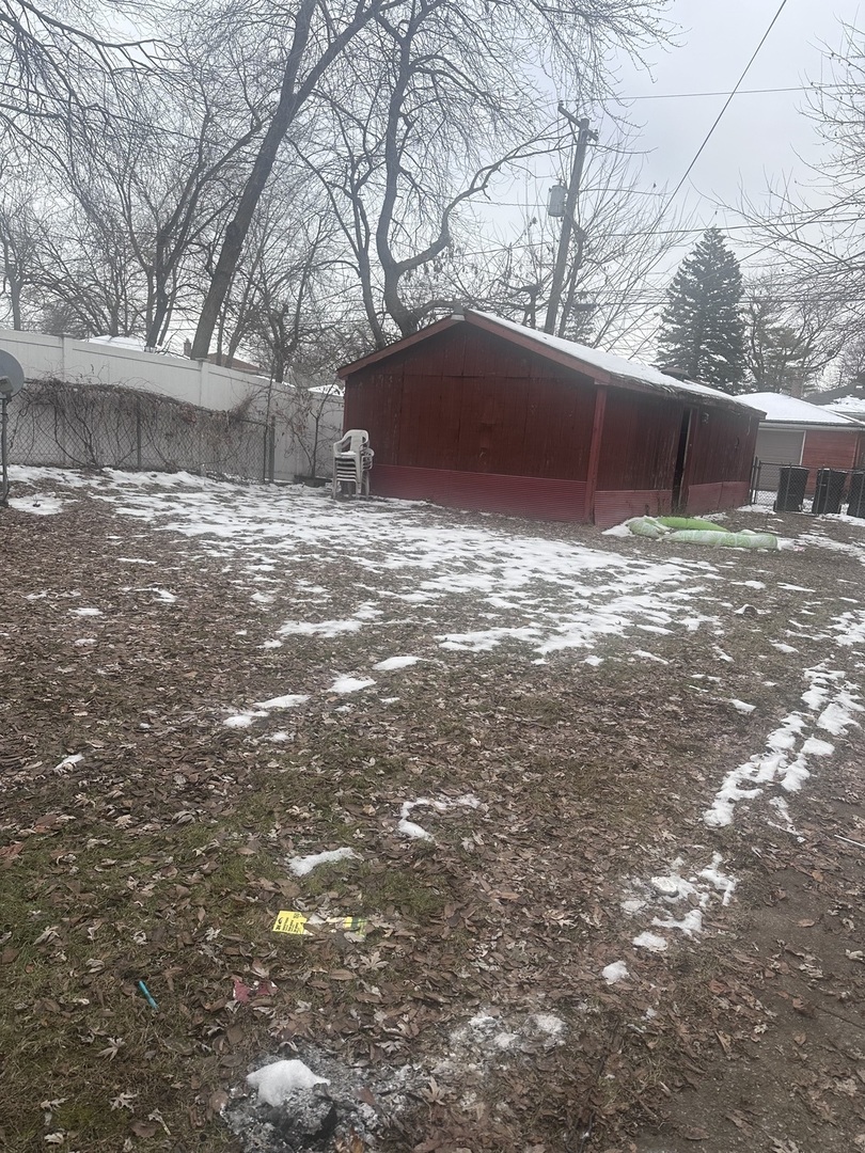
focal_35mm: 24
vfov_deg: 71.6
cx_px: 432
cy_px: 576
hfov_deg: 56.8
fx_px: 800
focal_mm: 6.86
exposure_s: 1/822
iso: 80
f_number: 1.78
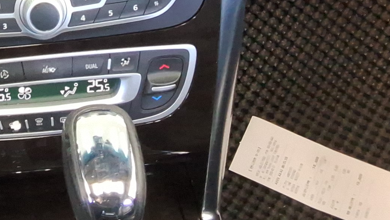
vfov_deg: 11.4
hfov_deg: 21.2
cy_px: -225
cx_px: -46
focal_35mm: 95
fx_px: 983
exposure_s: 1/40
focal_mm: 2.91
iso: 202
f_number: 1.9
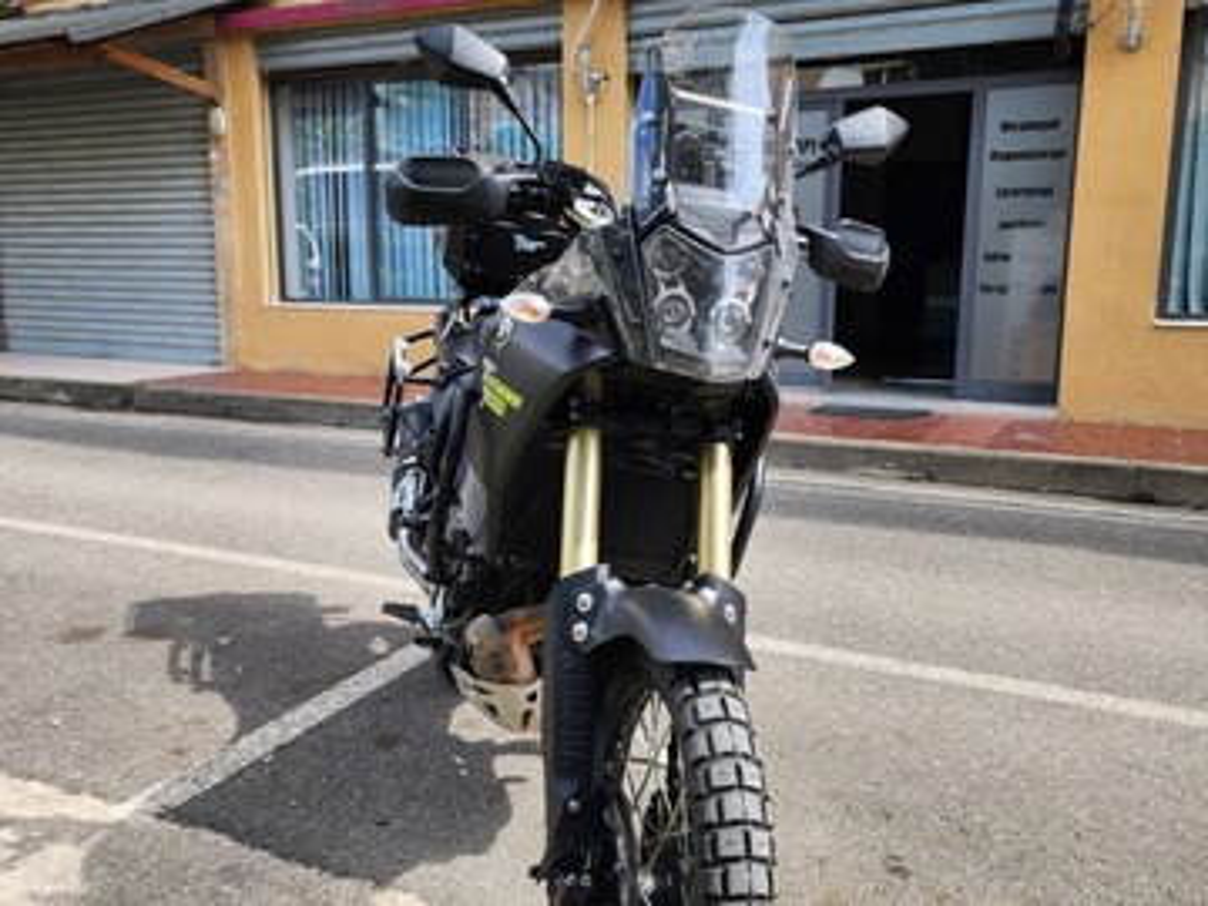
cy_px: 453
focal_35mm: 23
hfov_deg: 73.9
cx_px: 604
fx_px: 803
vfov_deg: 58.9
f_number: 1.8
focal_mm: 6.4
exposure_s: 1/352
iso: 12
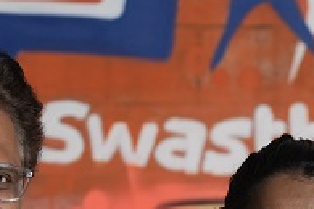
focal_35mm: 118
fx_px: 1029
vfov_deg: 11.4
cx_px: 60
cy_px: 261
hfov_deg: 17.2
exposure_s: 1/160
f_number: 2.8
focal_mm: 46
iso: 1000
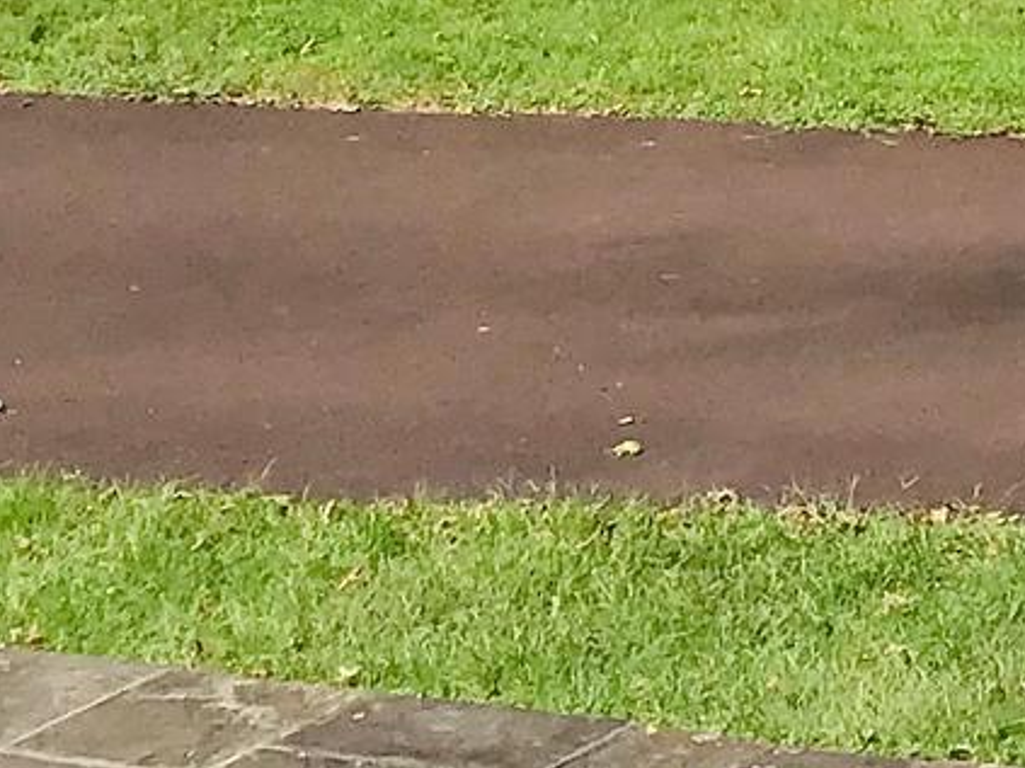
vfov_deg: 9.1
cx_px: 1774
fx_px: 4440
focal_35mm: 150
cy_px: -896
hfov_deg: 12.2
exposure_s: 1/799
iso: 25
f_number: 2.4
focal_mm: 3.3
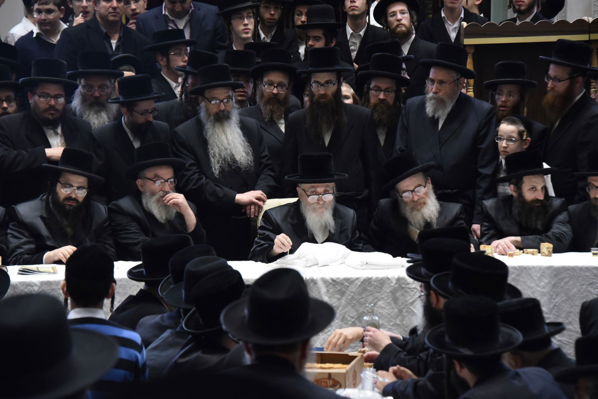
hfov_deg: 12.1
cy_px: 200
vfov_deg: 8.1
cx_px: 299
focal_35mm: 170
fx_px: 2823
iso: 3200
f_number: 5.6
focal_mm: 170
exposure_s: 1/80
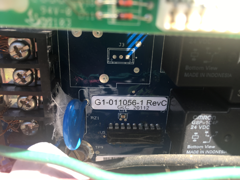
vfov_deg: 48.2
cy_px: 90
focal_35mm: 29
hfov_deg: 61.7
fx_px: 201
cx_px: 120
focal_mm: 4.15
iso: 25
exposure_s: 1/120
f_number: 2.2
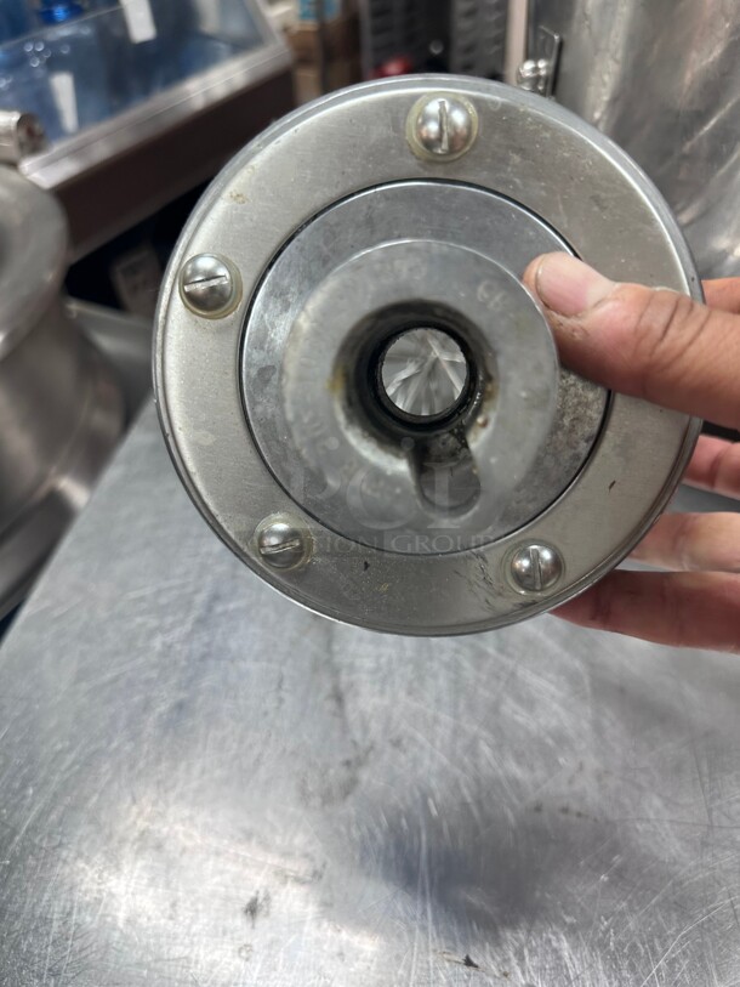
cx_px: 370
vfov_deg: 71.6
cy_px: 494
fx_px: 684
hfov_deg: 56.8
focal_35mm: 24
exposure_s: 1/60
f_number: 1.78
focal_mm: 6.86
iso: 125
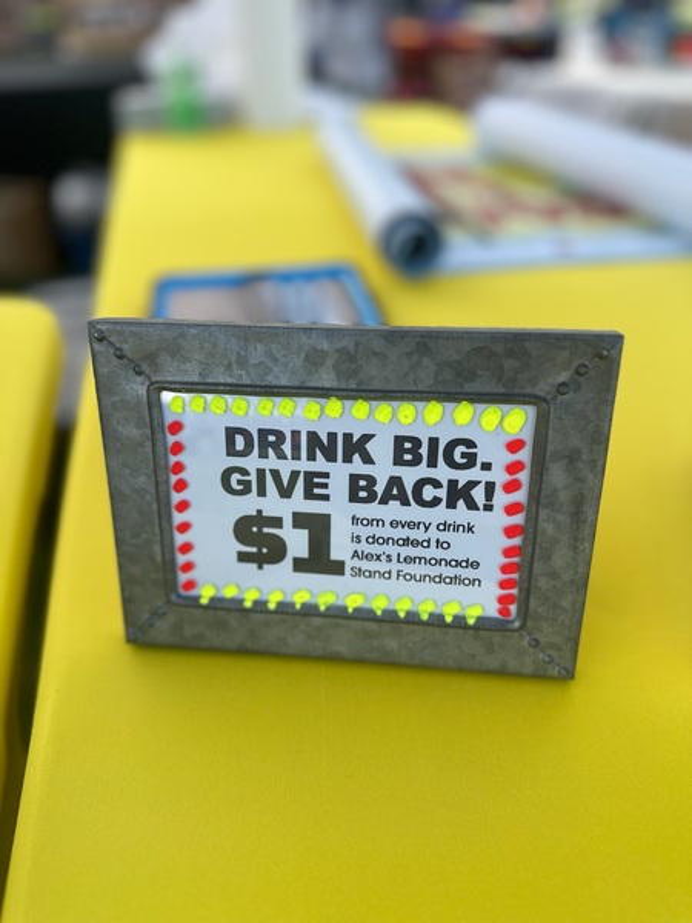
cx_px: 346
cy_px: 462
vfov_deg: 71.6
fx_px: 640
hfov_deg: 56.8
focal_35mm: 24
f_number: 1.78
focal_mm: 6.86
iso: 80
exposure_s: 1/1664
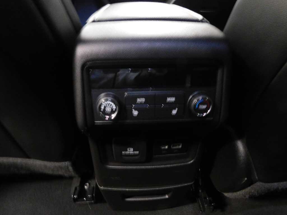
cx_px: 144
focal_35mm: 23
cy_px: 108
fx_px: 191
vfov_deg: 58.9
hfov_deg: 73.9
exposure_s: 1/4
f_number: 3
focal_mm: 4
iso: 800
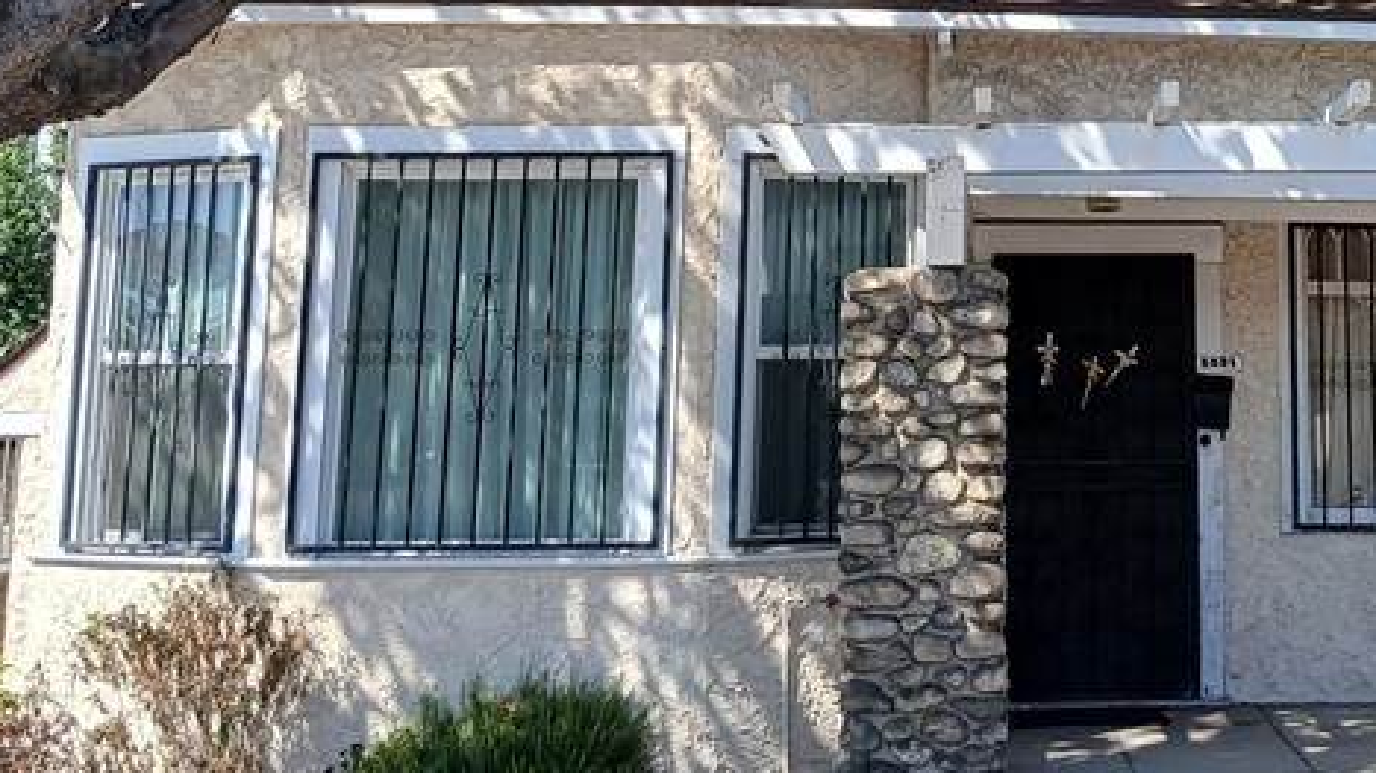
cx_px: 1108
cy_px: -73
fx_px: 2262
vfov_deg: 18.7
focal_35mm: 62
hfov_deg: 32.9
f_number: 1.8
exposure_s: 1/362
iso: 20
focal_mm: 3.98
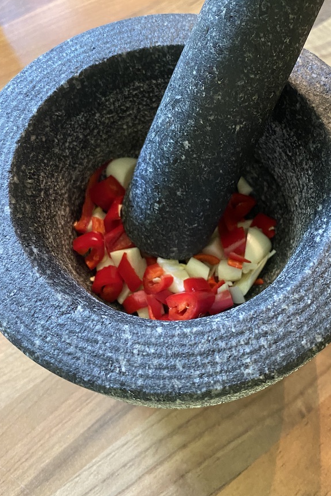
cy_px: 226
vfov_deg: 58.6
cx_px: 203
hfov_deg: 40.9
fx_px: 441
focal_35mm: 32
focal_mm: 4.25
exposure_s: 1/50
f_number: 1.8
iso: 500
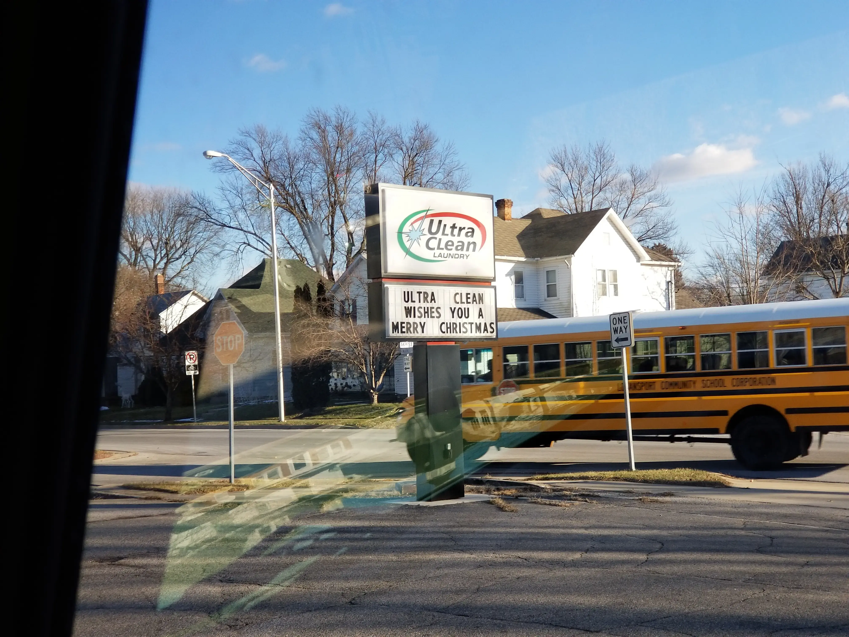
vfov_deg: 28.0
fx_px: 1275
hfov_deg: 36.8
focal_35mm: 52
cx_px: 424
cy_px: 318
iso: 40
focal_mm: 6
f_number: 2.4
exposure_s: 1/120
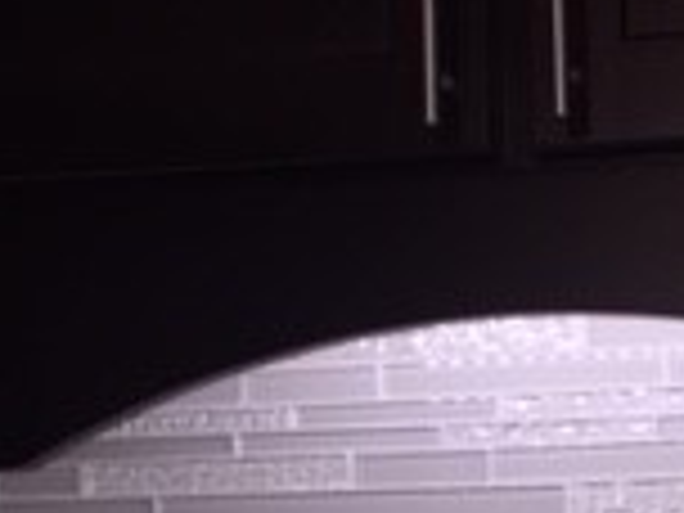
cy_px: 972
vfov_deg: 11.2
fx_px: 2411
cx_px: 598
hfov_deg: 16.0
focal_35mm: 122
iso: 50
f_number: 2.2
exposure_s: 1/30
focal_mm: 4.15
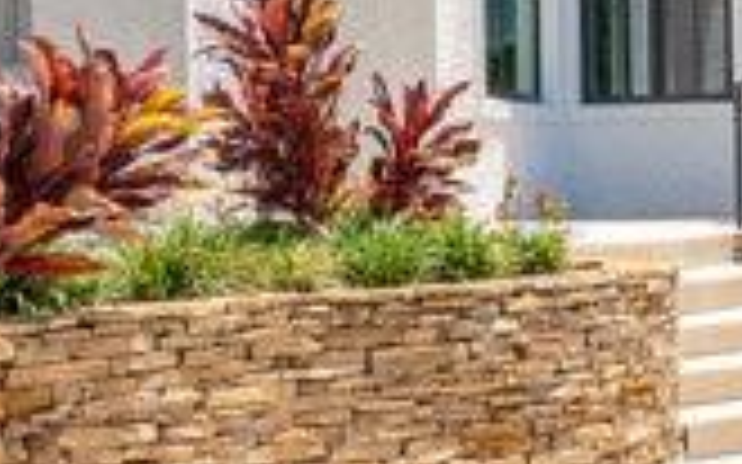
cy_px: 79
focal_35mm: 99
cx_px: 881
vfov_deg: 13.1
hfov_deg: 19.8
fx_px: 2001
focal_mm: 16
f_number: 10
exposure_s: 1/200
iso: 100
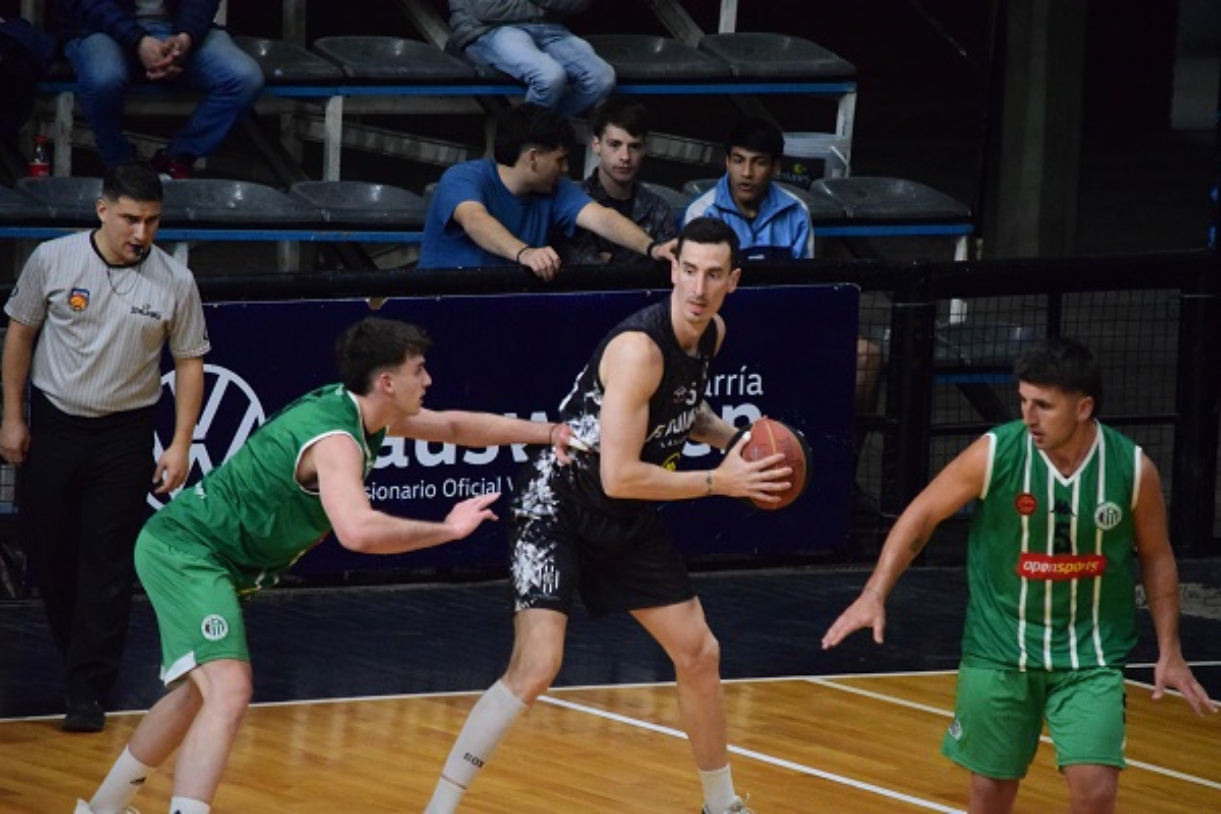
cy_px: 407
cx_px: 610
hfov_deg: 5.7
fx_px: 12209
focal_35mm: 360
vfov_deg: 3.8
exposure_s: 1/500
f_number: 5.3
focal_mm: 240
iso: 8000
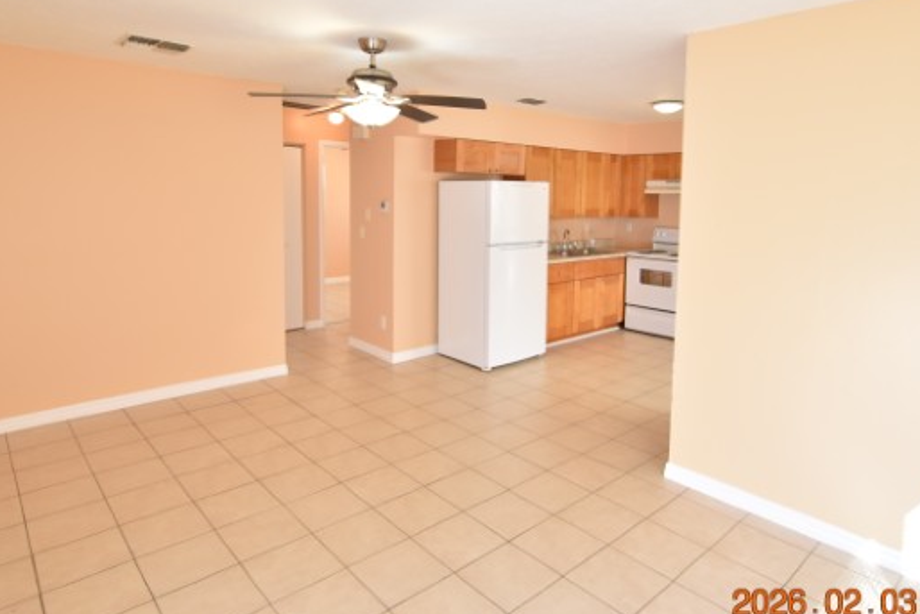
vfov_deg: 58.9
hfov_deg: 81.0
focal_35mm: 21
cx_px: 496
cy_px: 238
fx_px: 537
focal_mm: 10
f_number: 3.5
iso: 800
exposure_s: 1/125
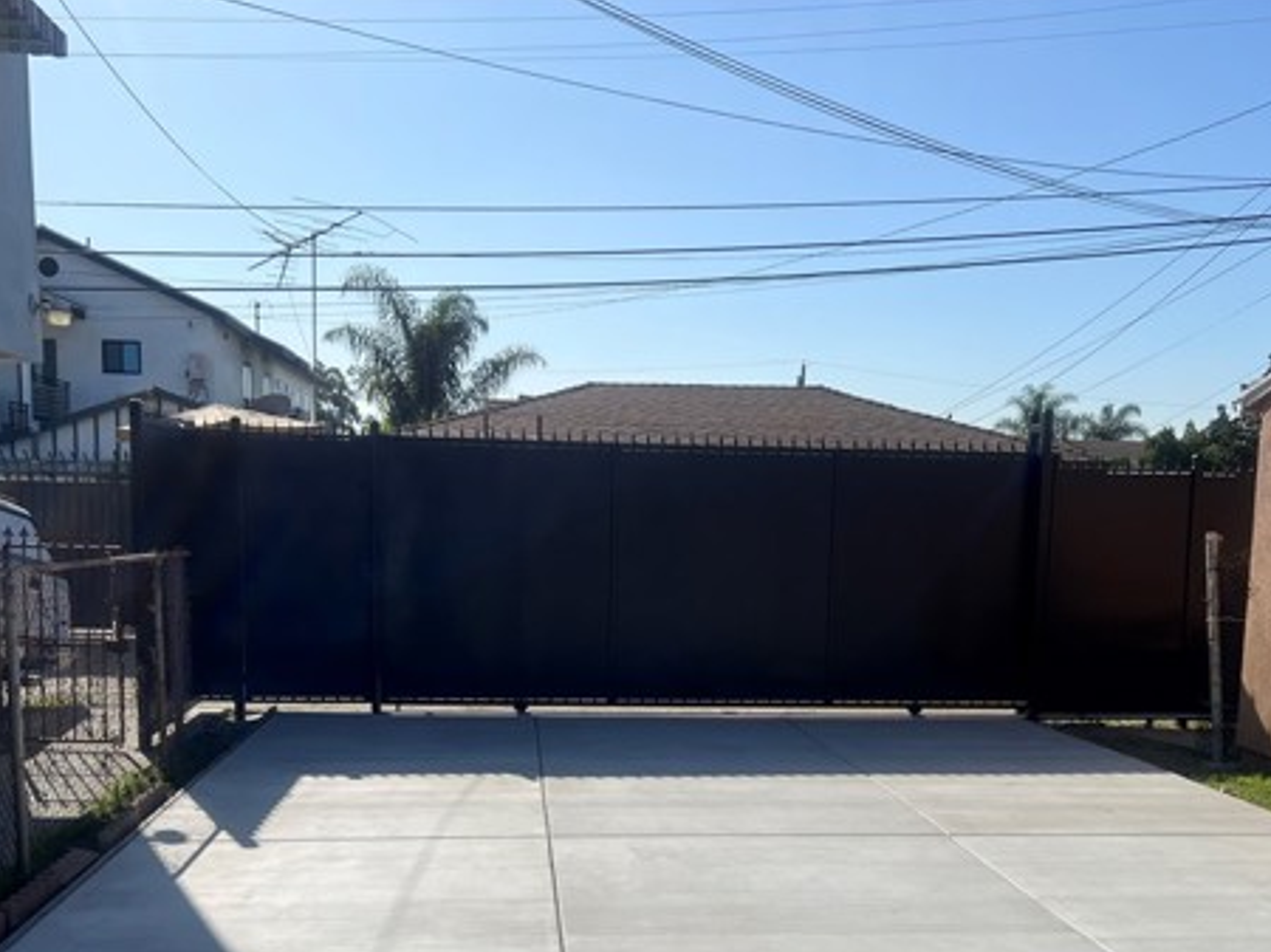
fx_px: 1358
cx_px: 667
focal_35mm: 37
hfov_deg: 50.1
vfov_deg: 38.0
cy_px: 667
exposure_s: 1/8000
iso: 50
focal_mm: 5.7
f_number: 1.5
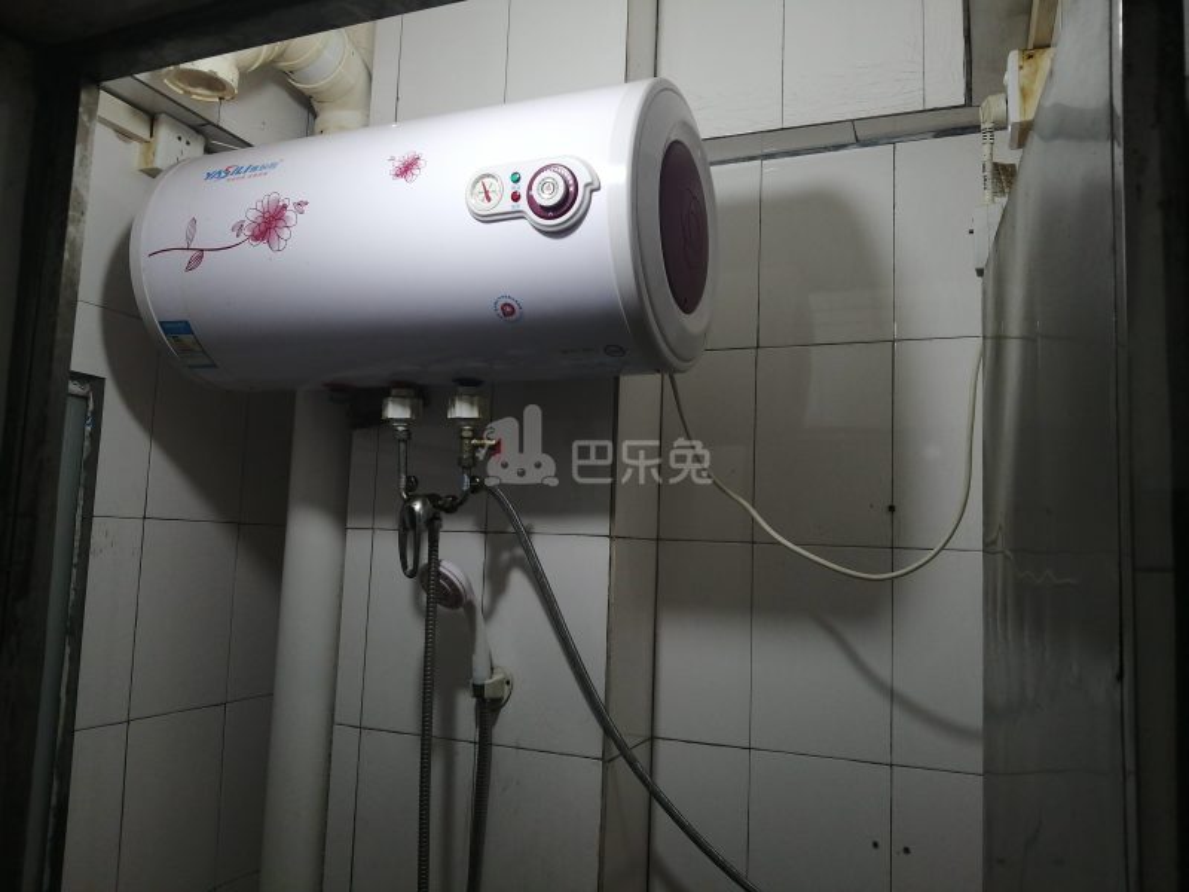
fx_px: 893
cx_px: 594
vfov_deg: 53.1
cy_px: 446
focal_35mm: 26
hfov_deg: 67.3
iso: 80
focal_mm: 3.64
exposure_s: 1/50
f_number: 1.8
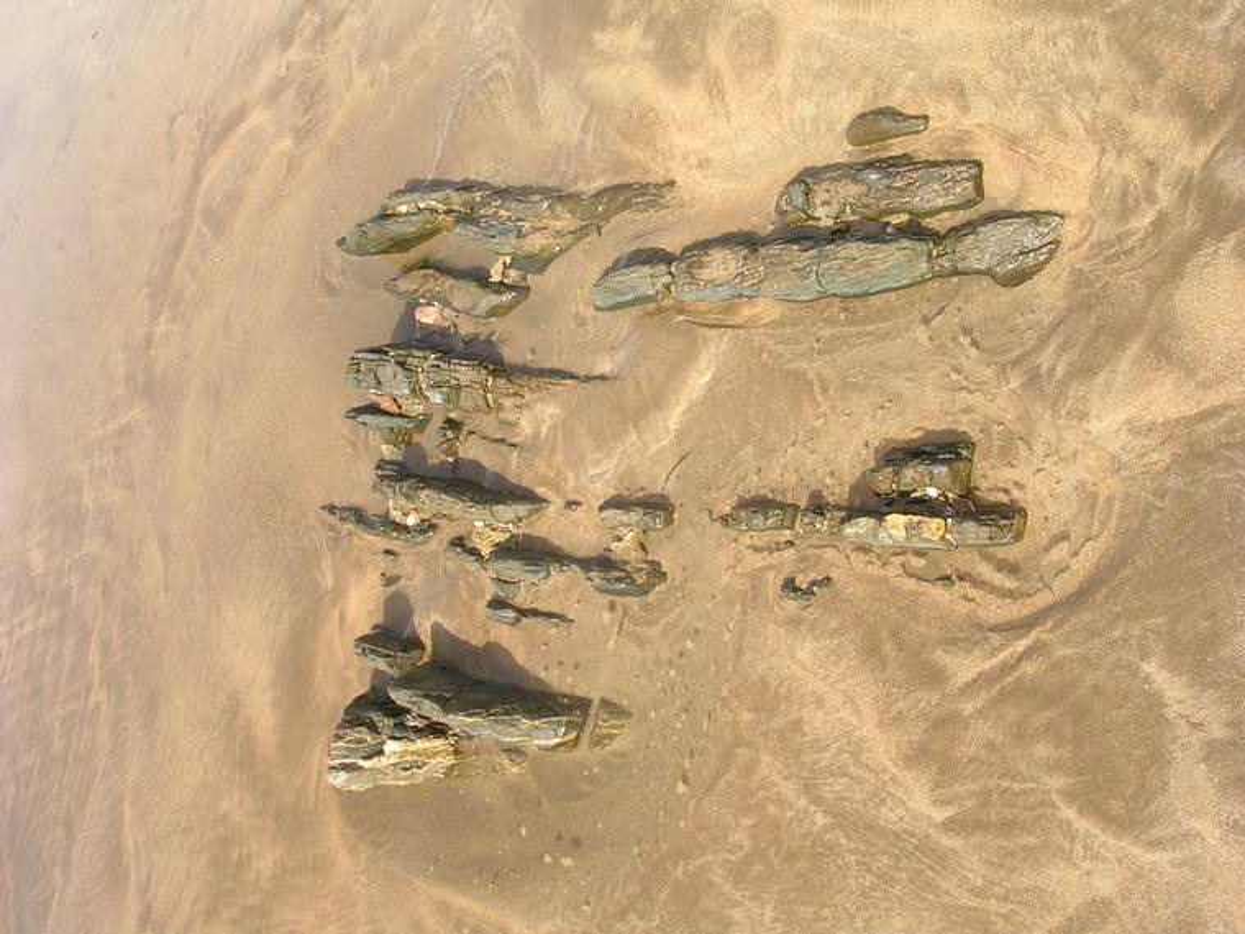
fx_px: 1366
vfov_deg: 37.7
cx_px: 622
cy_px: 467
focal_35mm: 38
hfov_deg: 49.0
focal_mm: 5.8
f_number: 5.6
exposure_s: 1/153
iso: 50
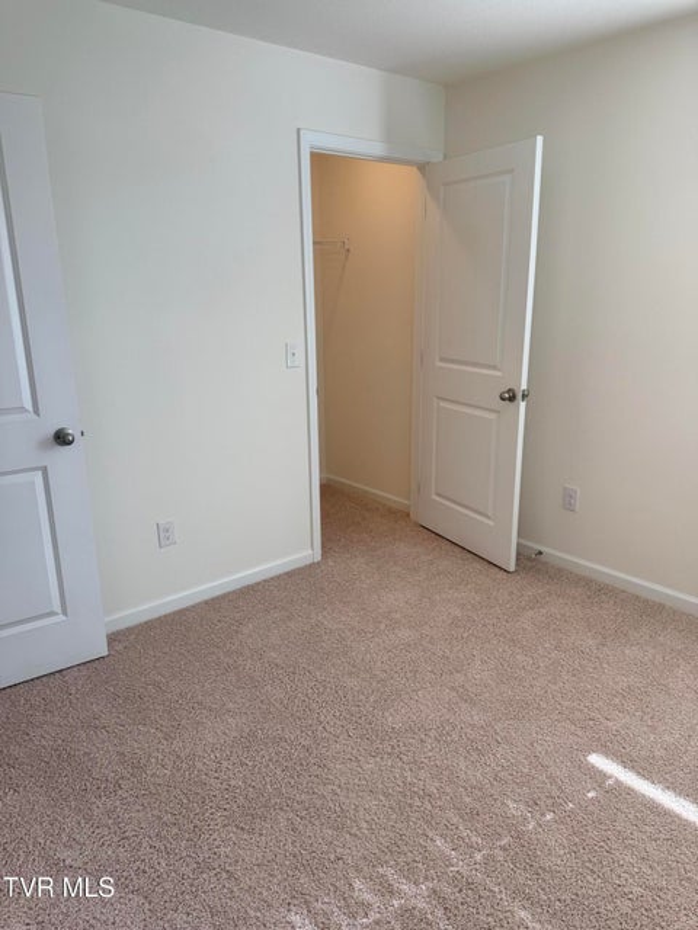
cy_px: 465
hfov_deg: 56.8
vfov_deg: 71.6
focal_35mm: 24
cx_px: 349
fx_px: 645
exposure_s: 1/262
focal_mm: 6.76
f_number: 1.78
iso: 64
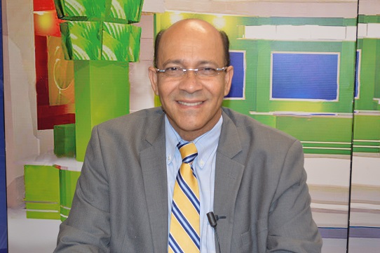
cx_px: 190
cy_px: 126
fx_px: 633
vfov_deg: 22.6
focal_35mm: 60
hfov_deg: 33.4
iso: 720
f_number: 5.3
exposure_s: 1/60
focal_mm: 40
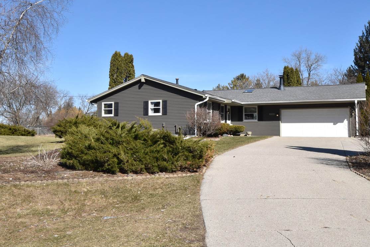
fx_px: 391
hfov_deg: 50.7
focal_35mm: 38
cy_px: 107
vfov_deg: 35.0
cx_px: 175
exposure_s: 1/800
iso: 800
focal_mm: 22
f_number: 14
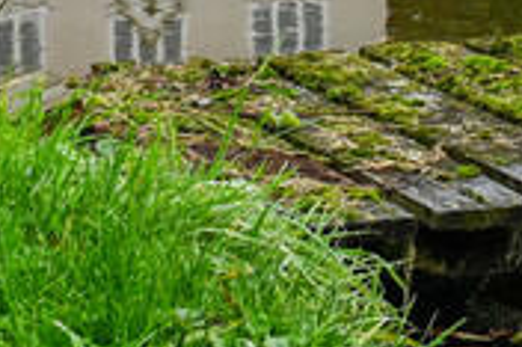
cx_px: 988
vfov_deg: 4.5
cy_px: -657
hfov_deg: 6.9
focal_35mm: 291
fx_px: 4215
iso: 400
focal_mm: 50
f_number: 8
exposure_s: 1/160
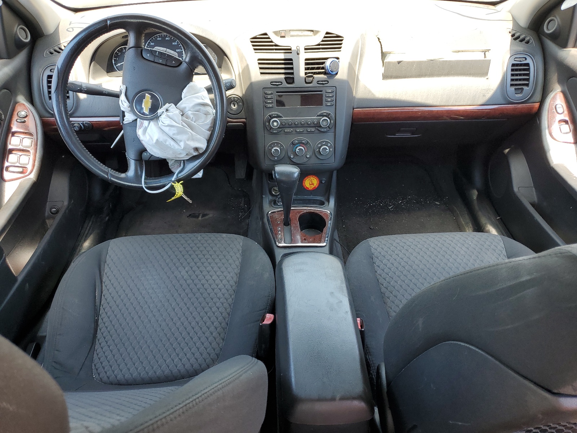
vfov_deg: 53.1
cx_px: 288
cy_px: 216
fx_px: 433
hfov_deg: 67.3
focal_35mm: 26
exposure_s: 1/127
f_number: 1.5
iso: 50
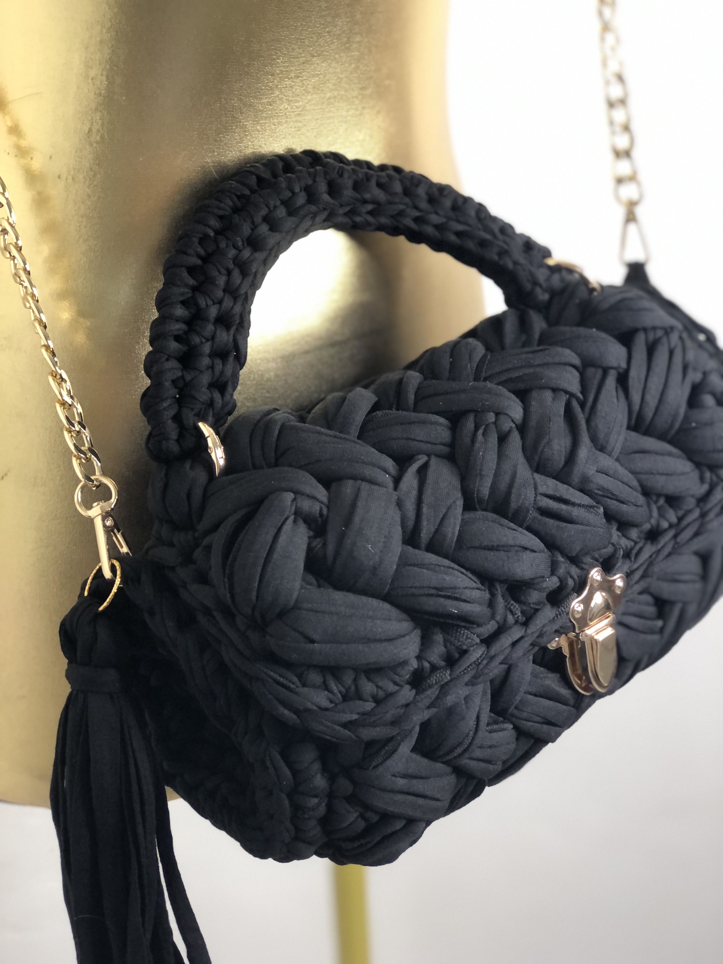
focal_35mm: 57
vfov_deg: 33.8
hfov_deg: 25.7
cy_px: 482
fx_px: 1587
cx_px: 362
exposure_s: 1/30
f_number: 2.8
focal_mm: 6.6
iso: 125
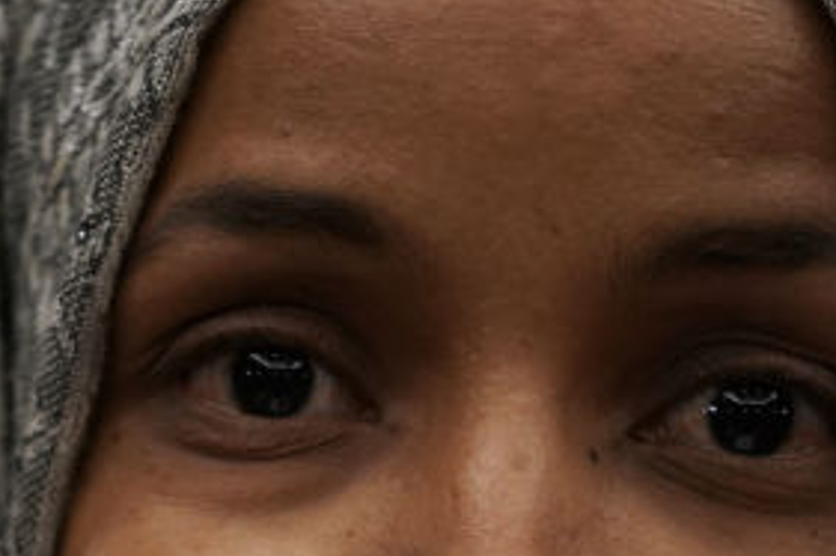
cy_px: 700
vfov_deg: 1.9
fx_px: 16942
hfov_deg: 2.8
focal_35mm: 730
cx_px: 57
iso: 1600
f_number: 2.8
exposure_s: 1/250
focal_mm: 200
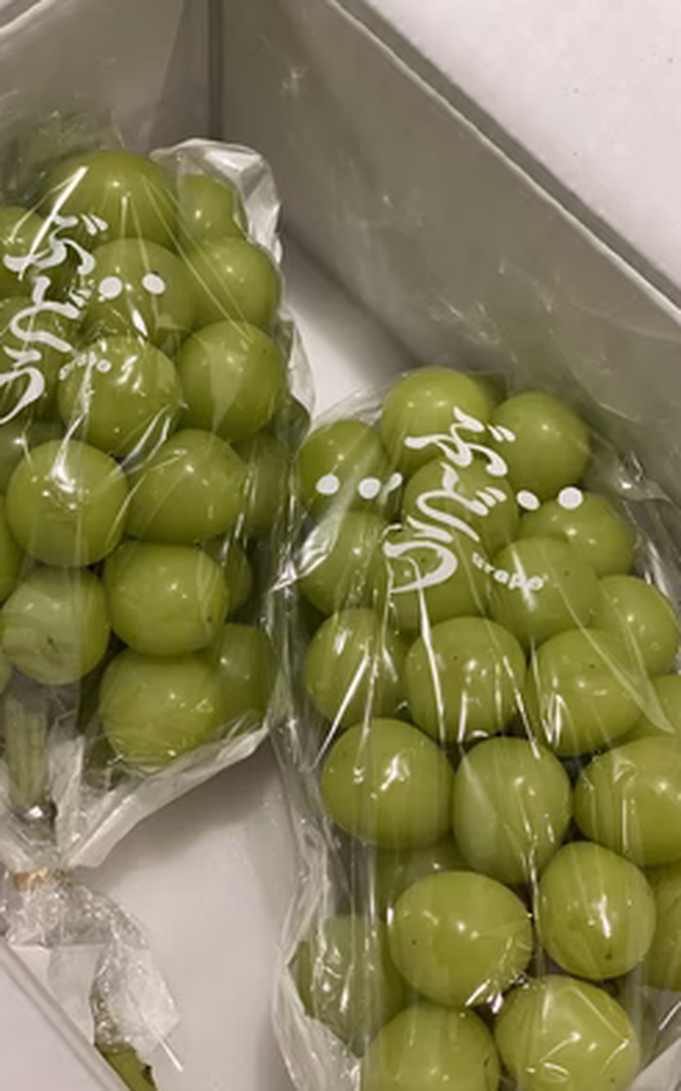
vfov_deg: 36.3
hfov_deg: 23.1
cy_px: 543
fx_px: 1664
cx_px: 288
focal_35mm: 56
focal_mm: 6
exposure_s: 1/100
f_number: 2
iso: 125
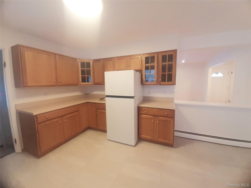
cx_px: 126
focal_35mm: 13
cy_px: 94
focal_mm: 1.42
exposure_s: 1/40
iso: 100
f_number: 2.2
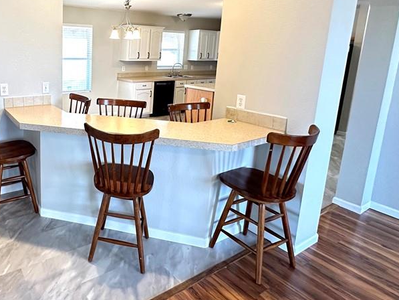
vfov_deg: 55.5
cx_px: 88
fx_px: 277
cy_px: 97
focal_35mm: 24
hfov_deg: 65.9
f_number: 2.2
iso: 400
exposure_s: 1/60
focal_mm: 2.22
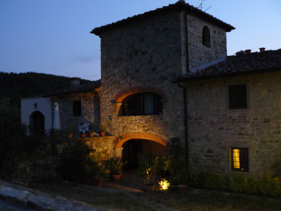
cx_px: 140
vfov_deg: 39.7
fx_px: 292
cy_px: 106
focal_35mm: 36
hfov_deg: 51.4
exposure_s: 1
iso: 200
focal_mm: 6
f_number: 2.8
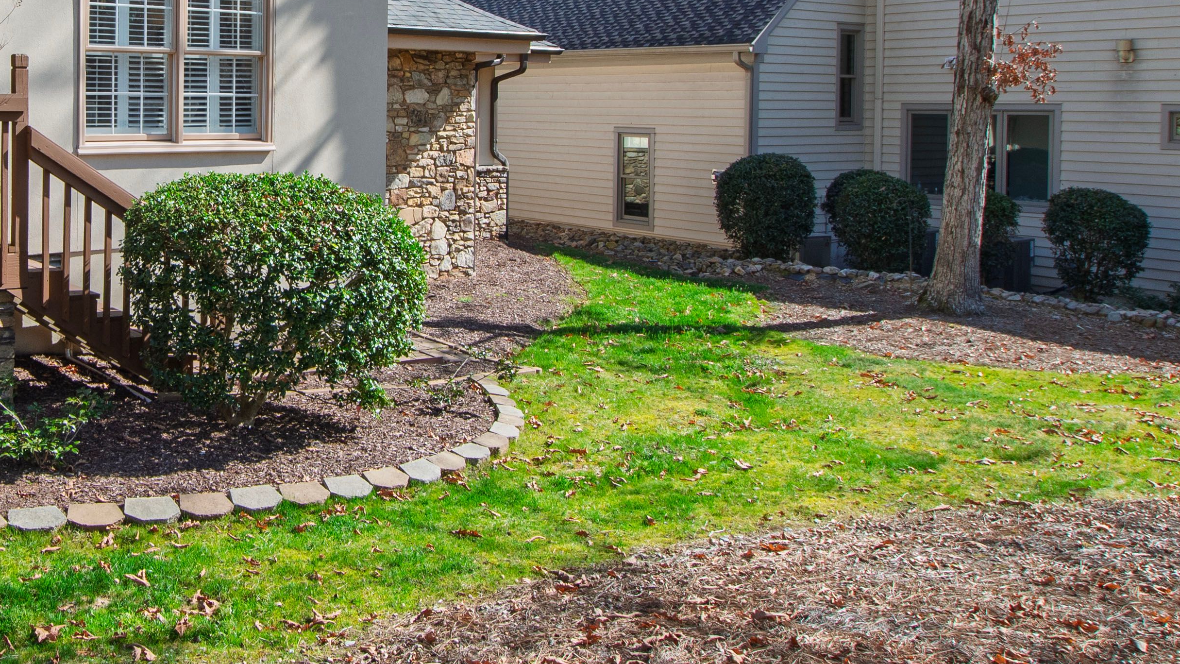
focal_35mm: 36
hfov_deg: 51.7
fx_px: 1126
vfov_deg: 31.9
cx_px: 230
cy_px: 125
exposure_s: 1/125
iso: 100
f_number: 8
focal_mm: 10
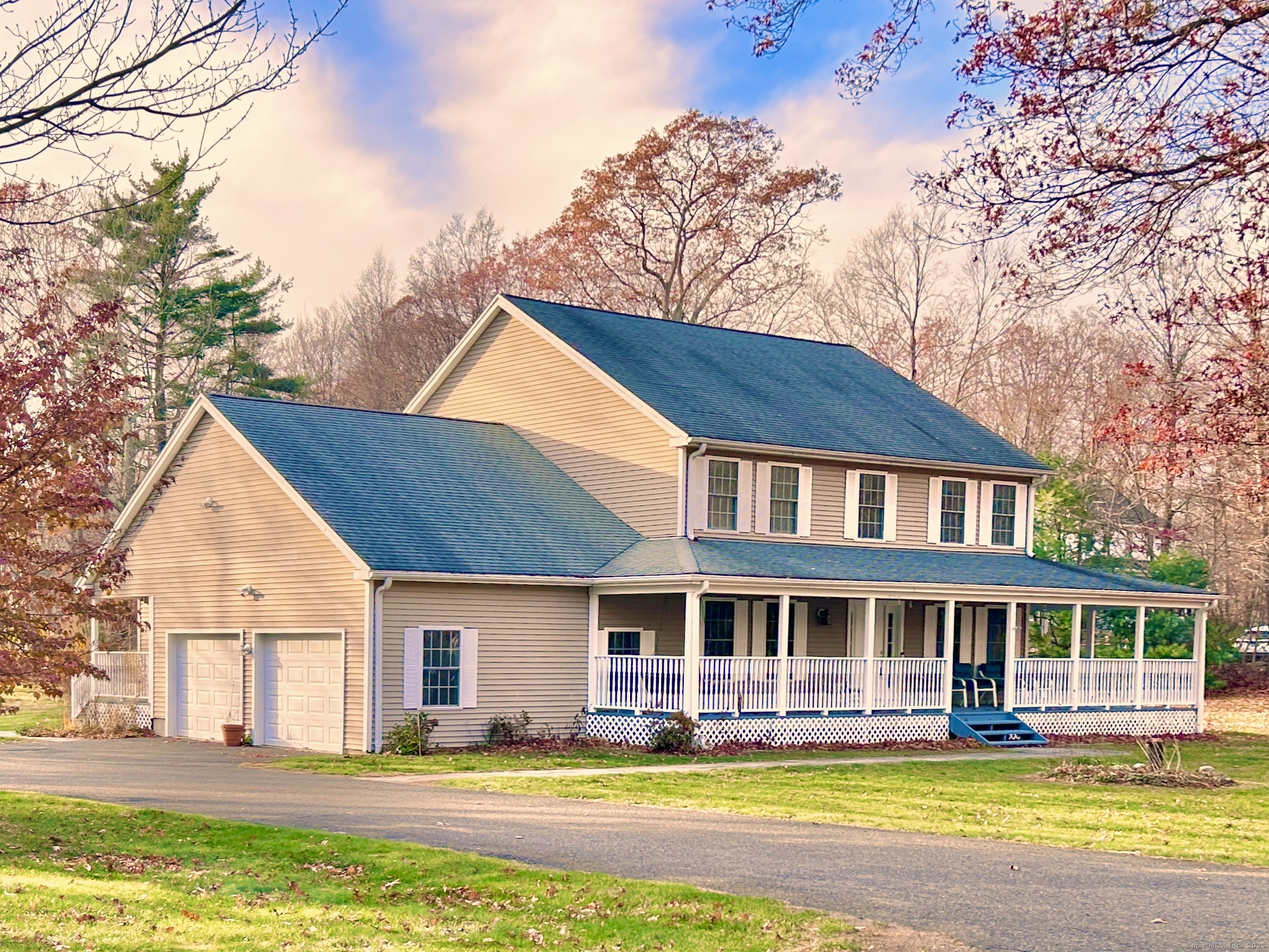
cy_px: 476
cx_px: 634
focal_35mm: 26
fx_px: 953
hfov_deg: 67.3
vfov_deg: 53.1
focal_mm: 5.7
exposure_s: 1/827
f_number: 1.5
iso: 50
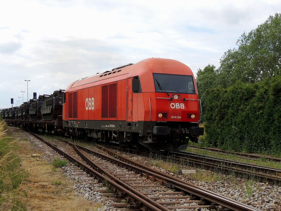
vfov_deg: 29.1
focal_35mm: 50
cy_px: 106
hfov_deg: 38.2
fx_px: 406
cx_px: 140
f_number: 3.6
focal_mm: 8.9
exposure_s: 1/1000
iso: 100
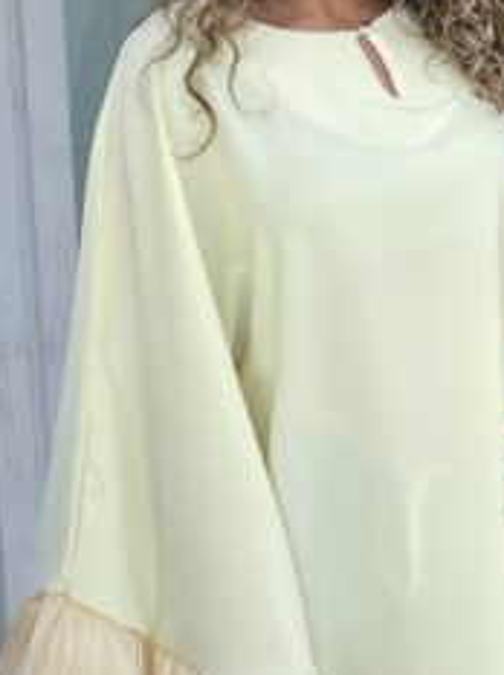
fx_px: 1674
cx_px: 440
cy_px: 527
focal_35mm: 86
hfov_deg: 16.9
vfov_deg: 22.5
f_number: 1.6
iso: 32
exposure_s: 1/908
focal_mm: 5.1
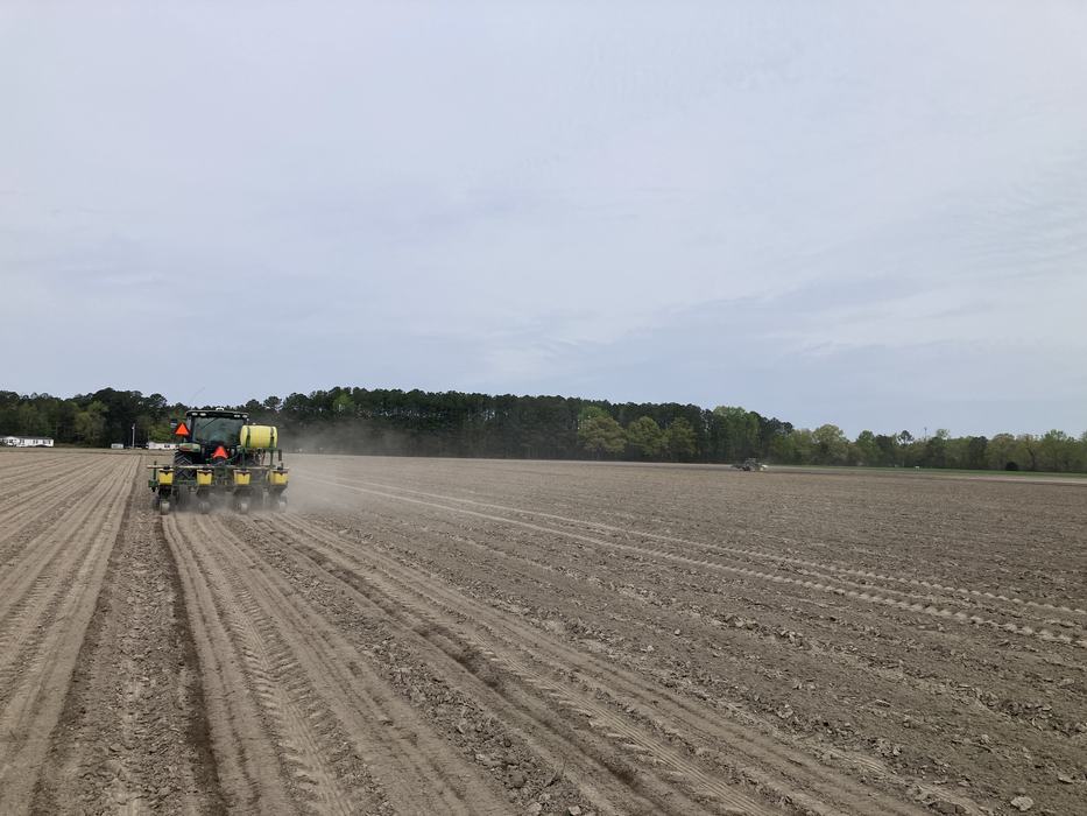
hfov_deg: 63.4
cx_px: 544
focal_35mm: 28
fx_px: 879
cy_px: 408
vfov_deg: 49.8
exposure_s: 1/2825
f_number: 1.8
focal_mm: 3.99
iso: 20
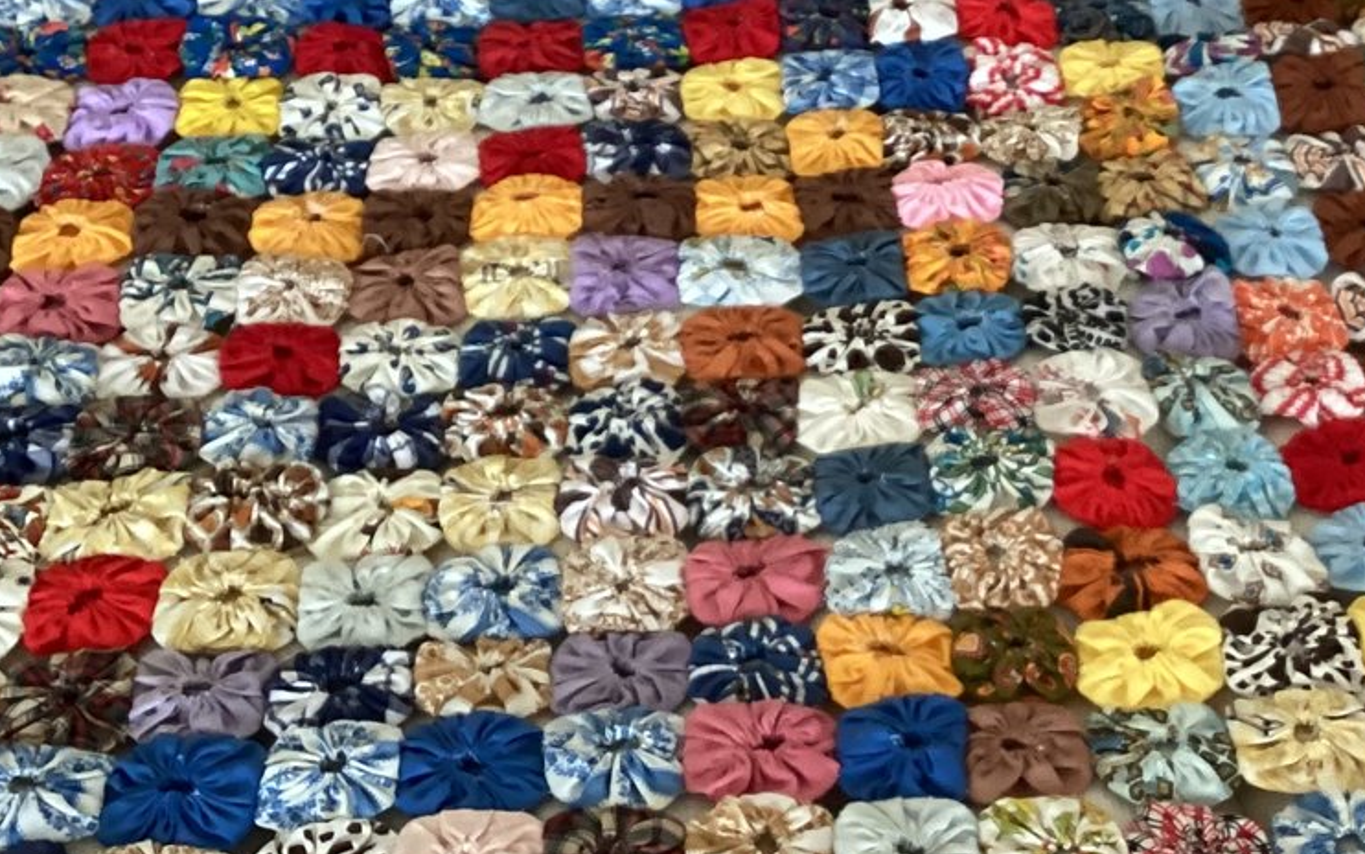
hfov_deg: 30.3
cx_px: 959
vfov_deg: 19.3
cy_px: 187
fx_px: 2493
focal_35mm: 67
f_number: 2.4
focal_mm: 3.3
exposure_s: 1/60
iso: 320
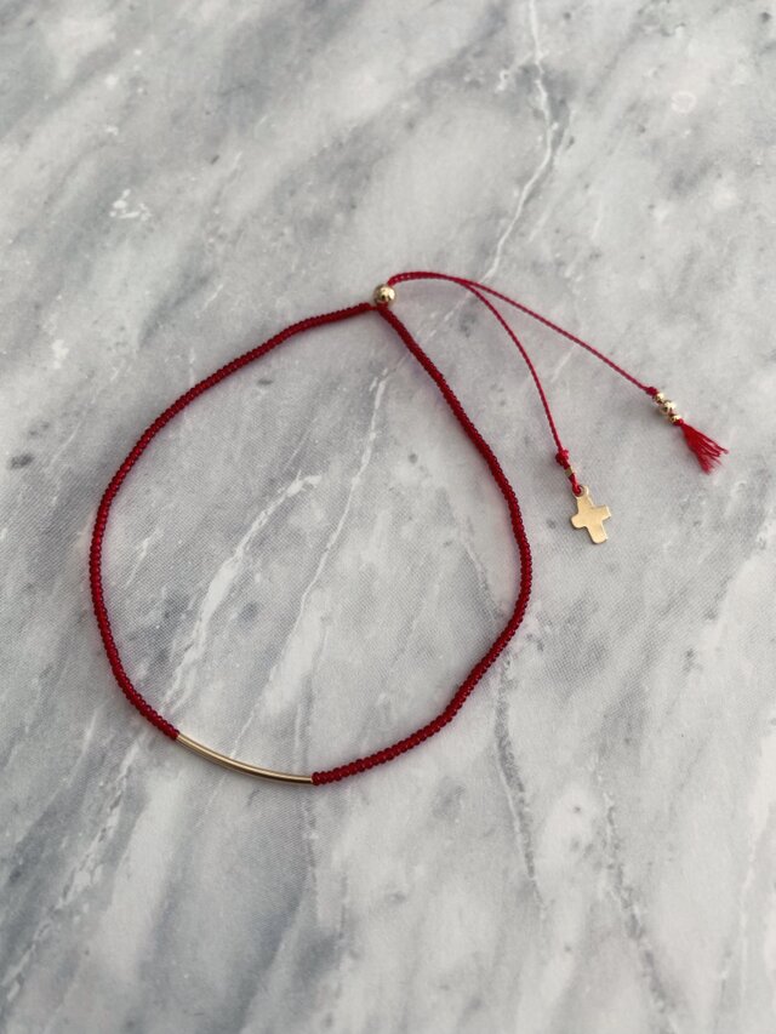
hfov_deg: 53.1
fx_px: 777
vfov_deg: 67.3
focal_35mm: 26
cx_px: 388
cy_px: 517
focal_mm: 4.25
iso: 64
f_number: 1.8
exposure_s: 1/121
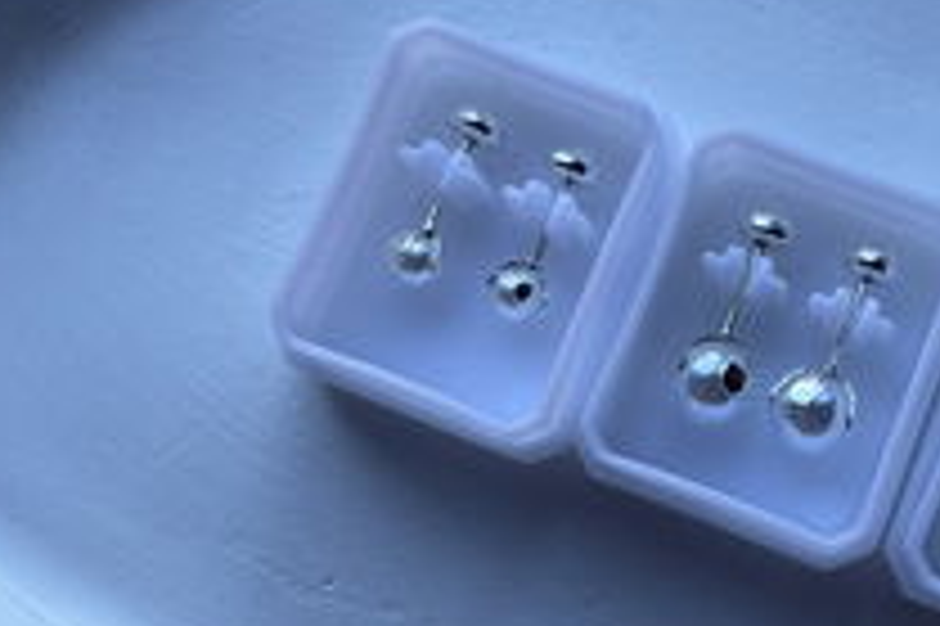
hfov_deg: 28.6
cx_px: 765
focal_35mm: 69
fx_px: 1800
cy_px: 304
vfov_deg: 19.7
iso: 32
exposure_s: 1/263
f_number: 1.6
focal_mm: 4.2
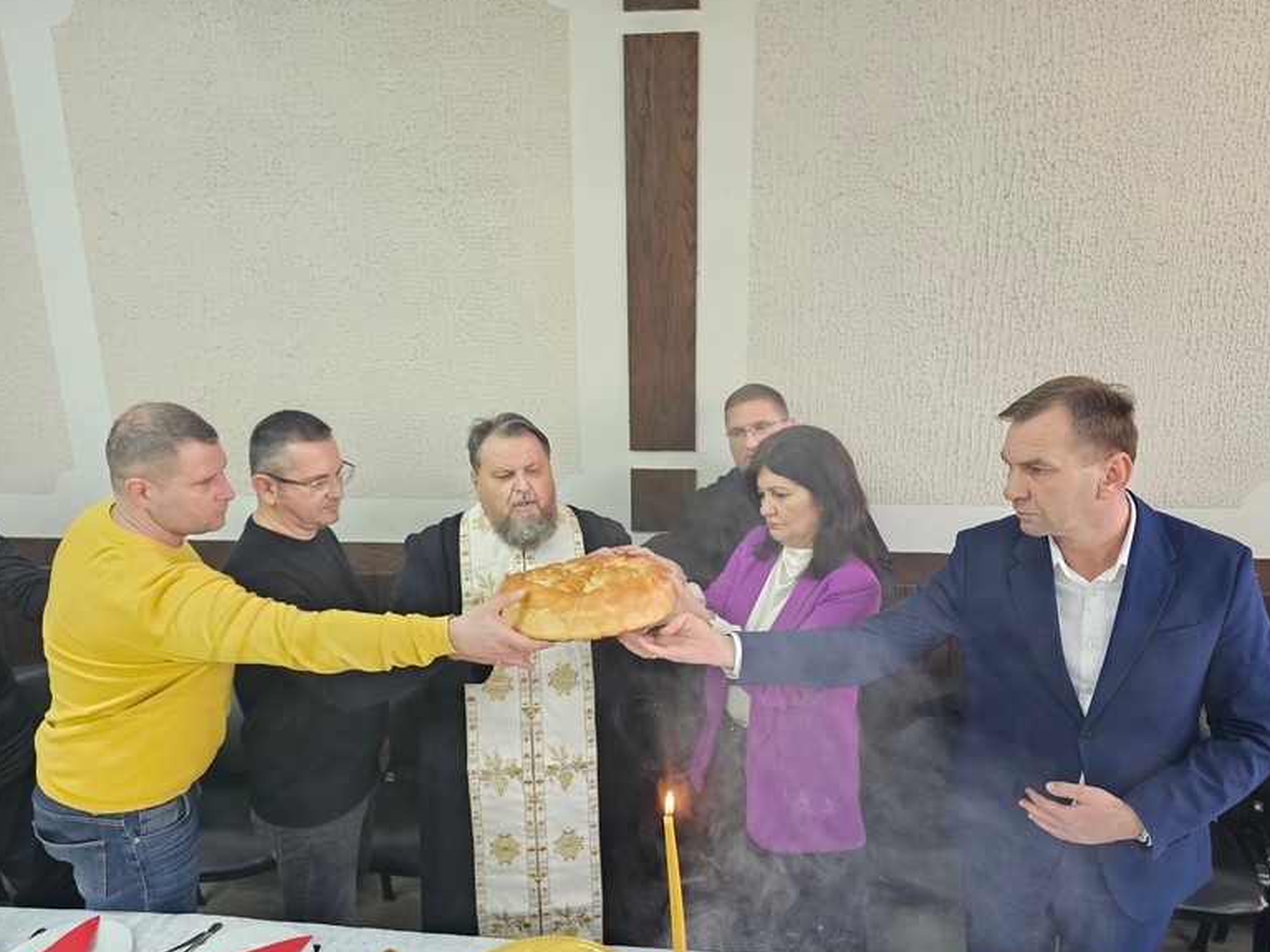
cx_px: 654
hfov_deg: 71.6
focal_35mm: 24
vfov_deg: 56.8
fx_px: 880
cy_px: 485
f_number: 1.7
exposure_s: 1/100
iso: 640
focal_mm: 6.3
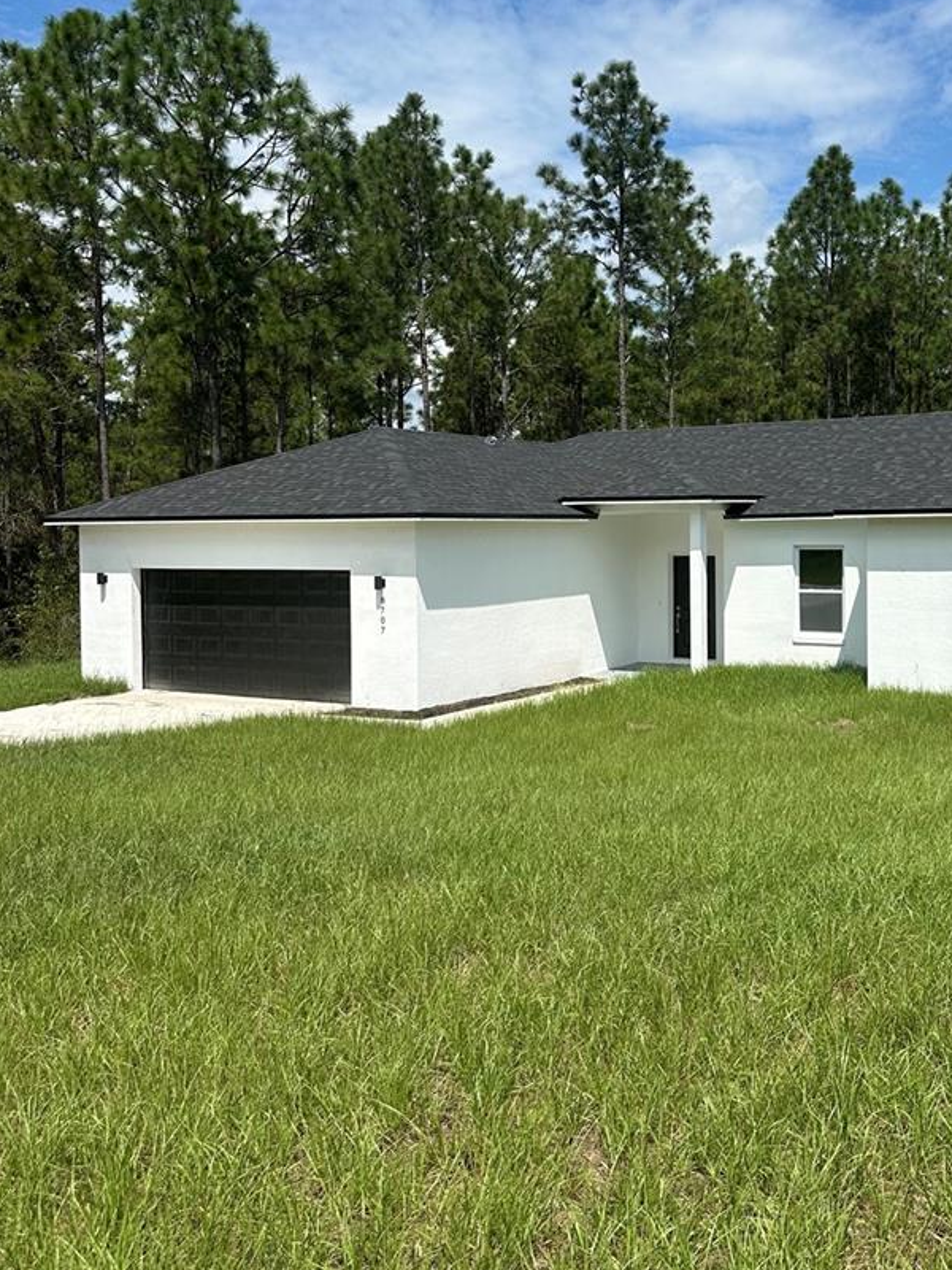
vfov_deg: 51.3
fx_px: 1320
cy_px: 572
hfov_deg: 39.3
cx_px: 606
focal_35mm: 36
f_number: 1.78
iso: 80
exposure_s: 1/6623
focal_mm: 6.86
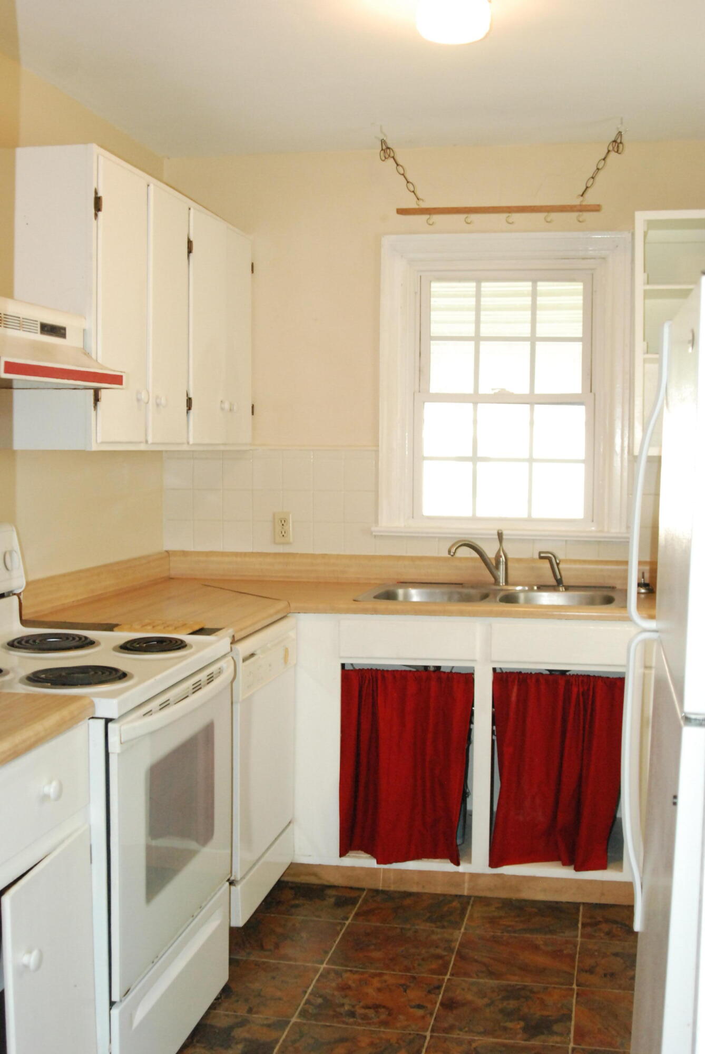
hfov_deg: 32.0
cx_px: 352
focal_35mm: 42
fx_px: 1231
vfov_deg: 46.4
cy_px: 527
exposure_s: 1/80
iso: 1600
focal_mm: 28
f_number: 5.6
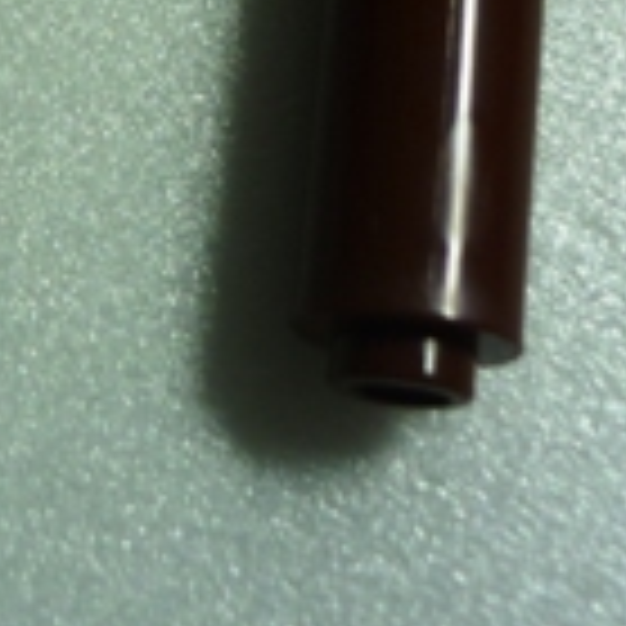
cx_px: -216
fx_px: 2742
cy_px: -387
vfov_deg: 12.2
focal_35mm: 134
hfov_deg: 12.6
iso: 80
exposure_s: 1/50
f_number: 2.8
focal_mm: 5.5
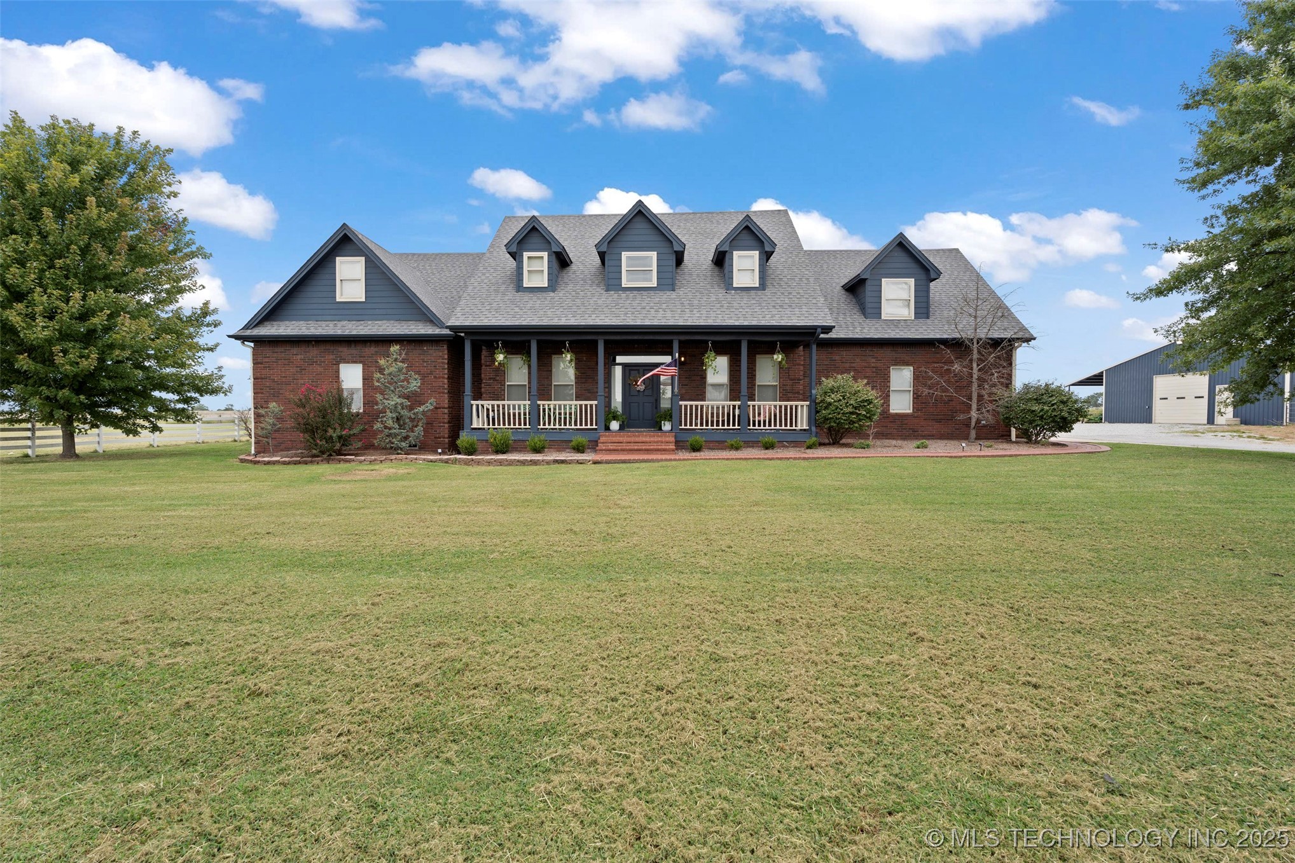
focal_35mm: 16
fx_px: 575
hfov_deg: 96.7
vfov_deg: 73.7
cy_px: 432
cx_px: 648
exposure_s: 1/160
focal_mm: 16
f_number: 8
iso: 200
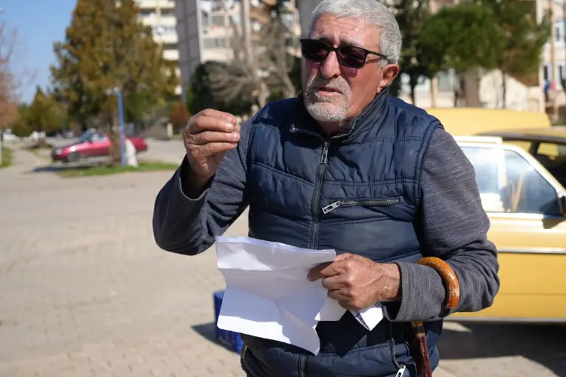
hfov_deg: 41.9
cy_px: 189
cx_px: 317
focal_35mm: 47
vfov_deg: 28.6
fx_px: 739
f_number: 4.5
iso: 100
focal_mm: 40
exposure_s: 1/1000
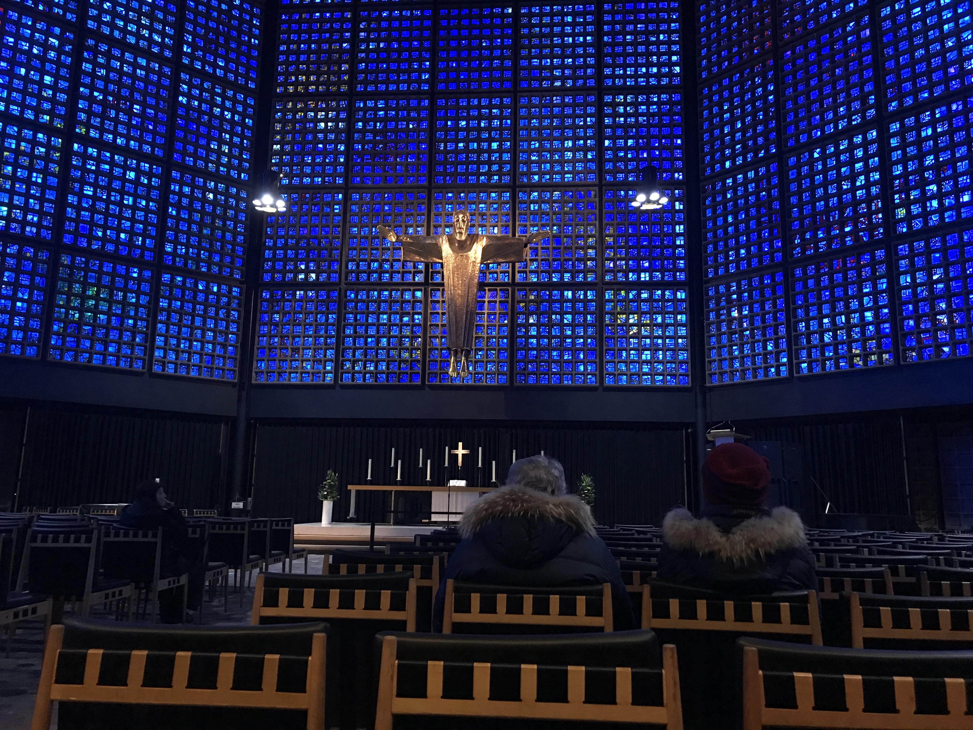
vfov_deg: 49.7
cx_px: 486
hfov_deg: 63.4
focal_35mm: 28
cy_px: 365
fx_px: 787
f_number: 1.8
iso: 100
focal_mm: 3.99
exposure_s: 1/4
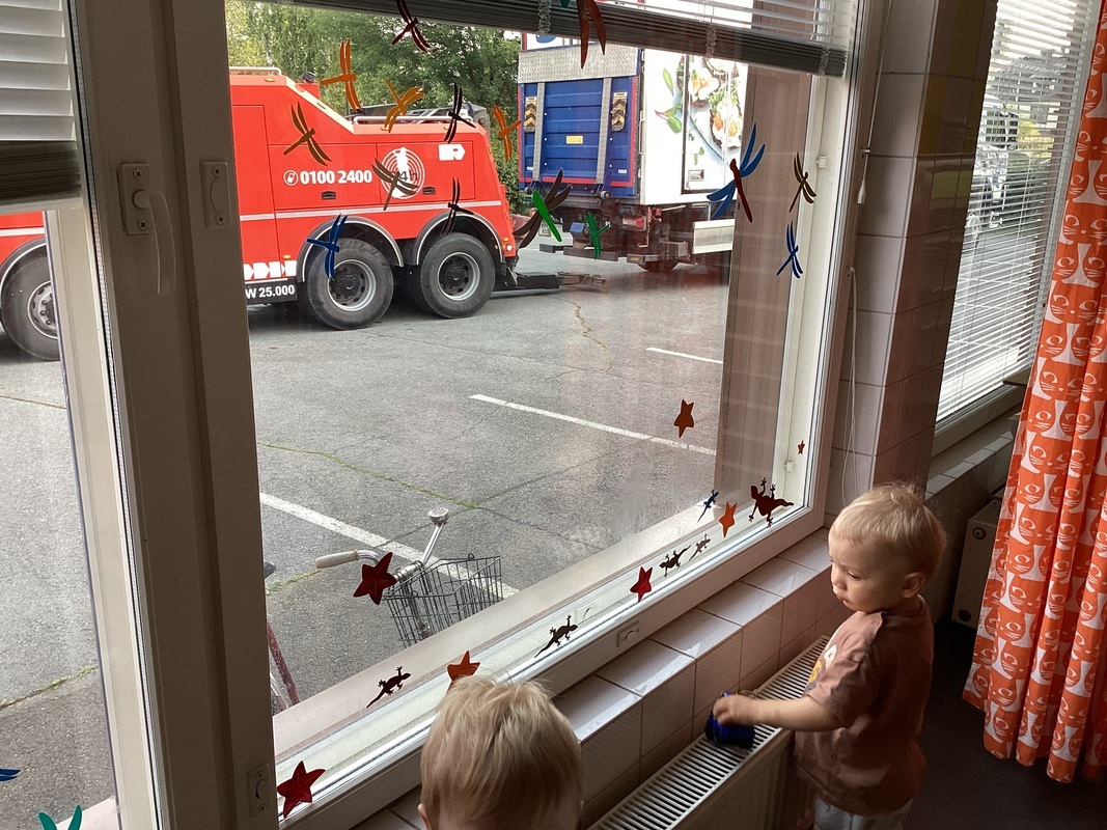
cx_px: 554
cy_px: 415
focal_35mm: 31
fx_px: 991
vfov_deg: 45.4
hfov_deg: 58.4
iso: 64
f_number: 2.4
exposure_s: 1/100
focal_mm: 3.3
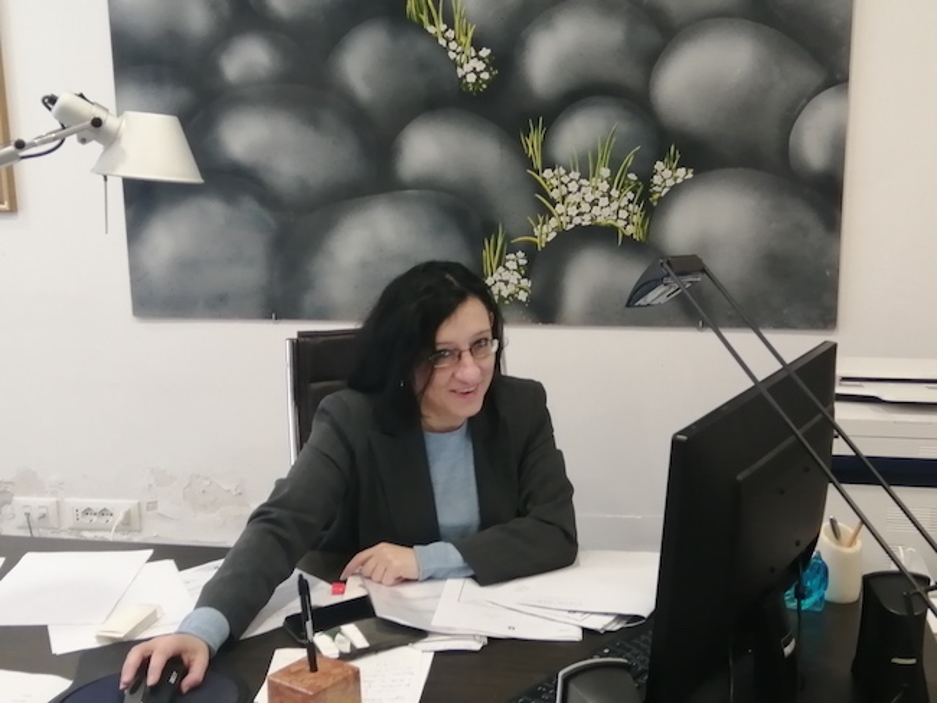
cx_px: 468
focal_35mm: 44
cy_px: 352
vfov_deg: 32.9
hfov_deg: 42.9
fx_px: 1191
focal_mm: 3.6
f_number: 1.8
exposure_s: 1/33.3
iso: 125
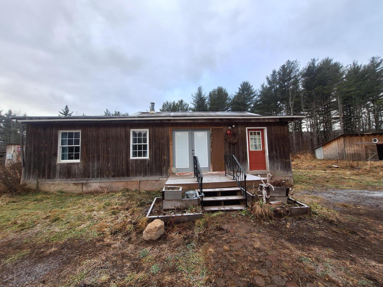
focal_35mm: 13
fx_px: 144
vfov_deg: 89.9
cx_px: 192
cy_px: 144
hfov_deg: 106.2
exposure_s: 1/175
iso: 40
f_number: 2.2
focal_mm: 1.74
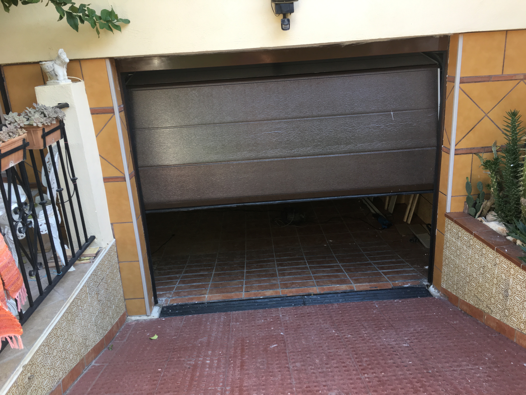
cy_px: 198
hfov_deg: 61.7
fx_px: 441
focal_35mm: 29
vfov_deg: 48.2
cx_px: 263
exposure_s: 1/100
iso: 40
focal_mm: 4.15
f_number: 2.2
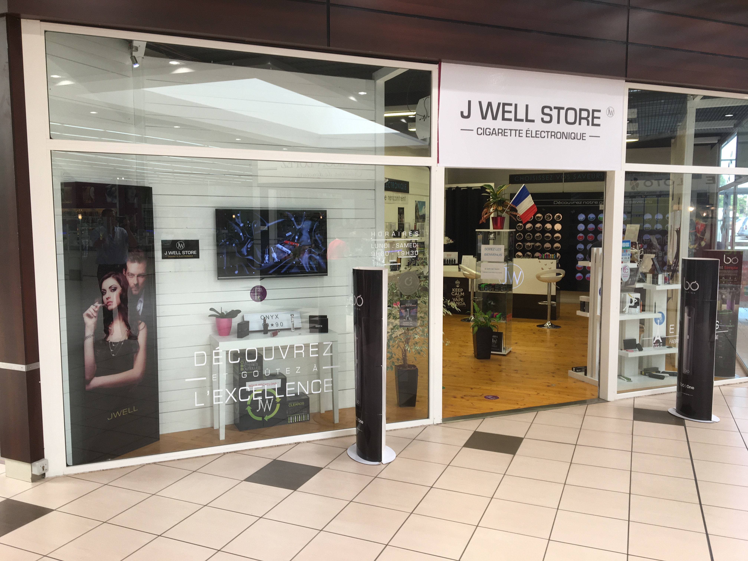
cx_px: 374
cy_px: 280
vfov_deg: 48.2
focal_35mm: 29
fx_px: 627
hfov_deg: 61.7
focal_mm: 4.15
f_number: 2.2
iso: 32
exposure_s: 1/50
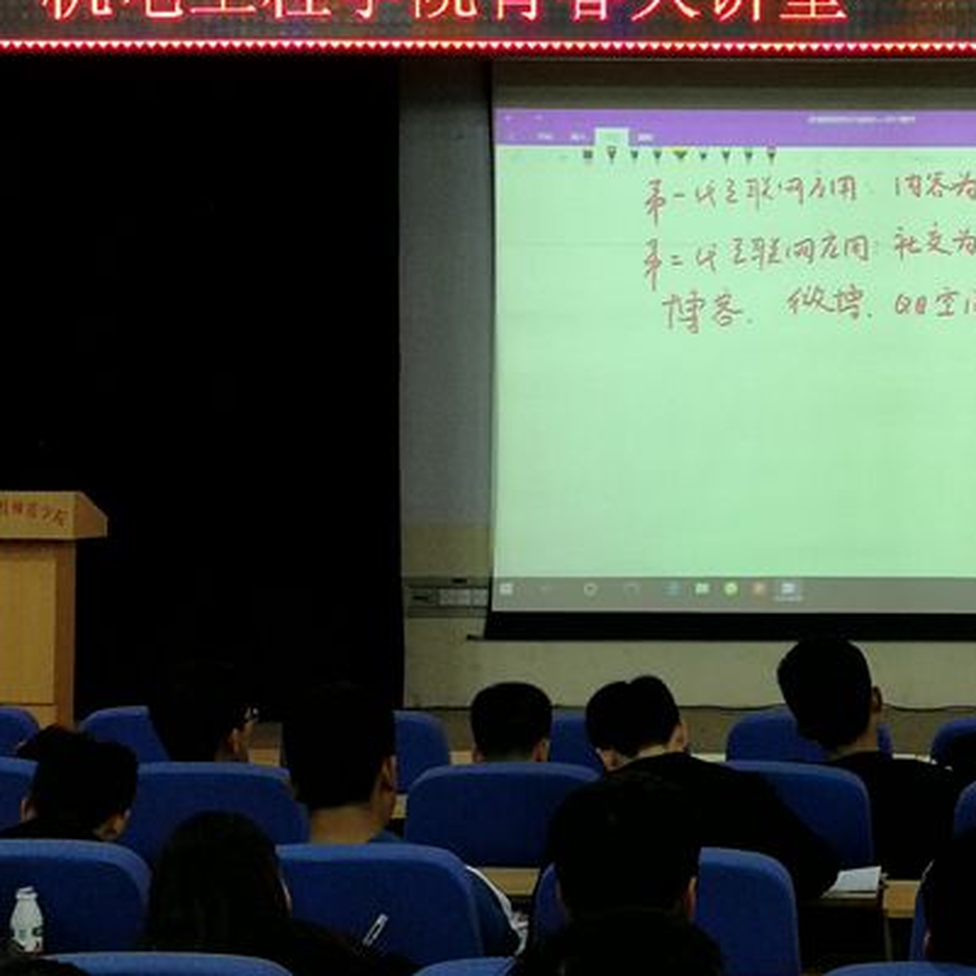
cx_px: 876
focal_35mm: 74
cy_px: 441
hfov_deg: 22.8
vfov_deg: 23.4
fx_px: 2361
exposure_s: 1/33.3
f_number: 2.2
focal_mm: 3.95
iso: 250
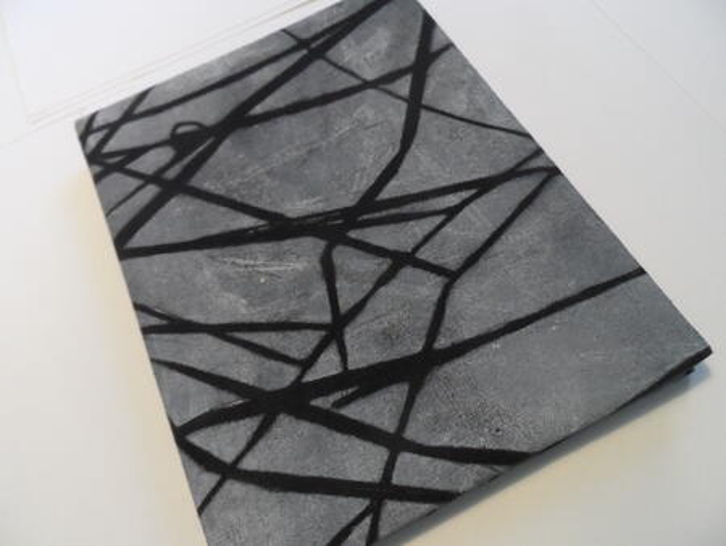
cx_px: 363
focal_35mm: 24
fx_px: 504
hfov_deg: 71.6
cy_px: 273
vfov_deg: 56.9
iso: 480
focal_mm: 4
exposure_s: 1/30
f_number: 3.2
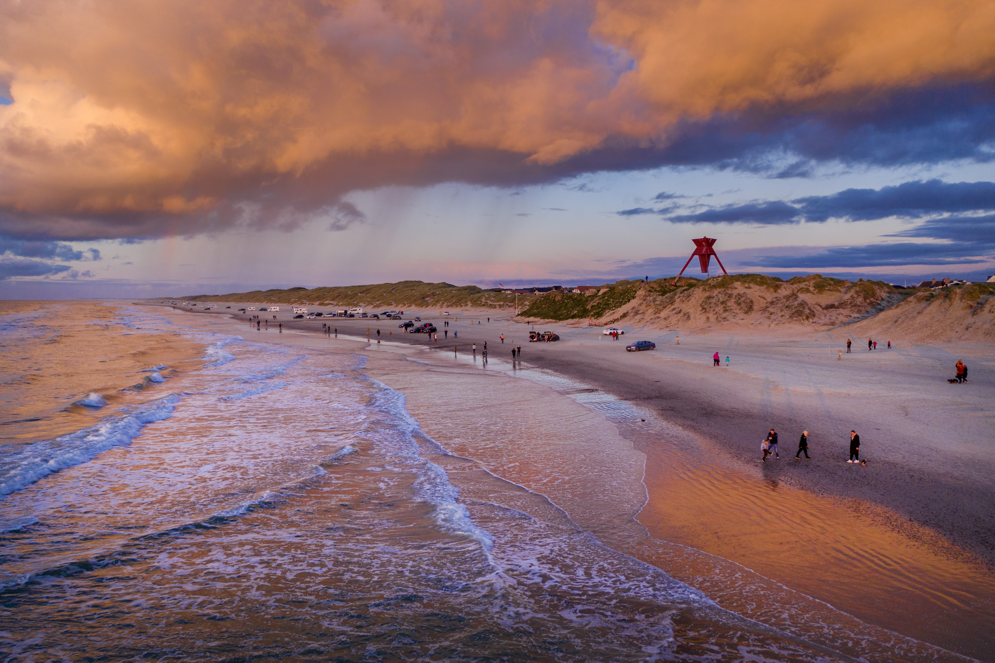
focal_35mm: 28
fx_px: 774
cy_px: 332
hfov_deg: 65.5
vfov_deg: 46.4
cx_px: 498
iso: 200
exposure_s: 1/30
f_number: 2.8
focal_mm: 10.26
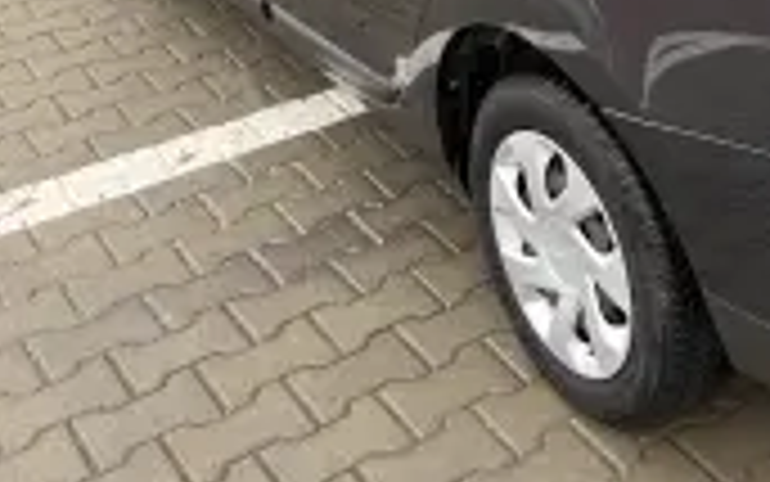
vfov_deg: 21.0
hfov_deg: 31.9
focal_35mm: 58
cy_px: -77
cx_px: 802
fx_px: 1218
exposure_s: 1/386
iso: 50
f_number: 1.6
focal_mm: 5.96
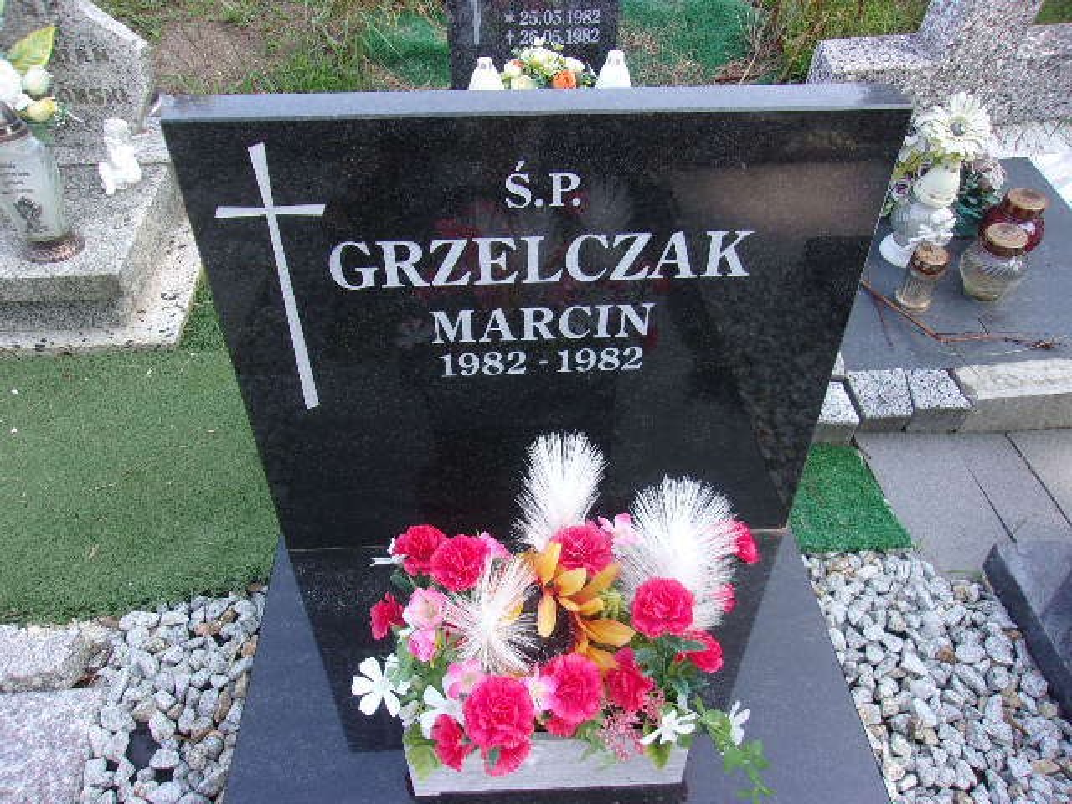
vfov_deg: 51.4
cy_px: 402
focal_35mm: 27
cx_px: 536
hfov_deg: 65.3
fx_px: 836
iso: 80
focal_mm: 4.9
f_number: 3
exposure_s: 1/150
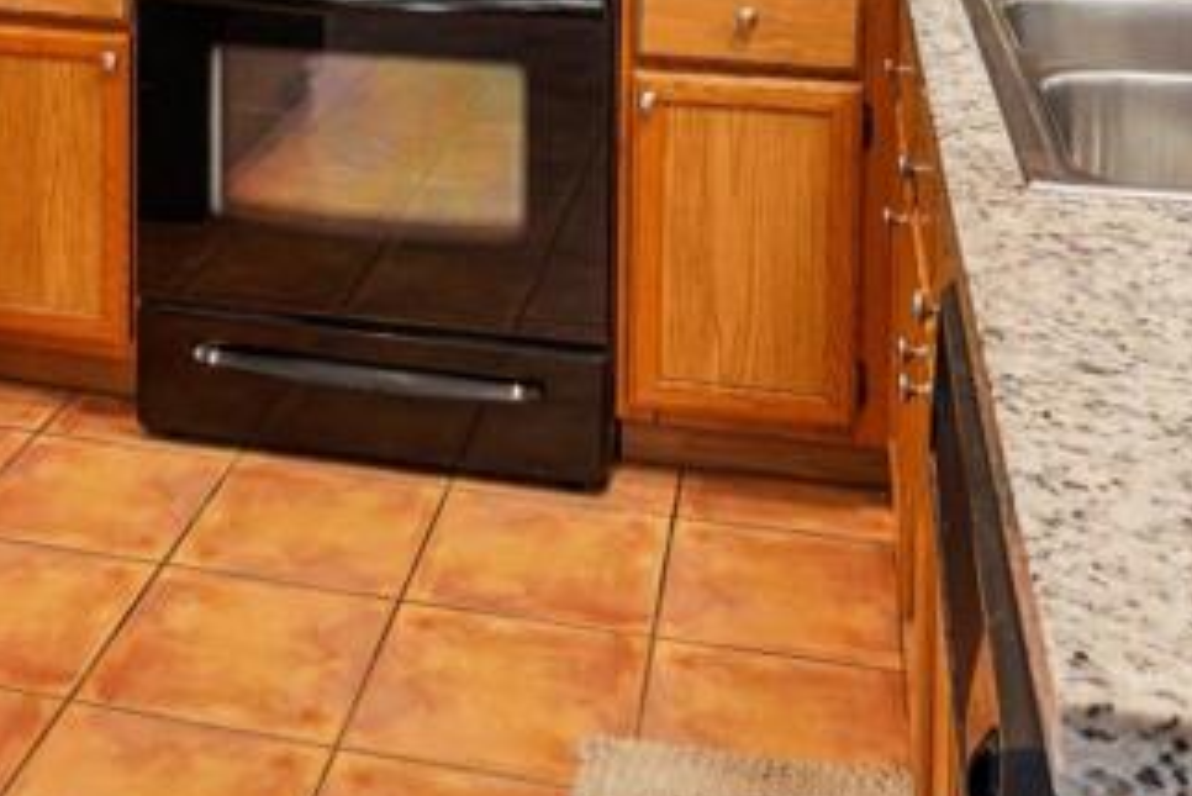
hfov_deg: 36.1
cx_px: 318
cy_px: -378
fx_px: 1789
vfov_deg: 21.3
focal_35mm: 54
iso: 400
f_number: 8
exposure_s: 1/10
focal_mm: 17
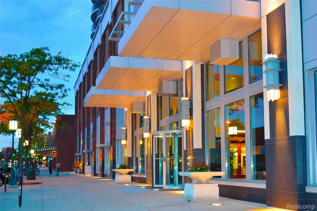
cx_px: 158
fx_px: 370
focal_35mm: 42
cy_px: 106
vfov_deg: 31.9
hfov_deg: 46.4
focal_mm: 28
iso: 800
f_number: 4.5
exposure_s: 1/13
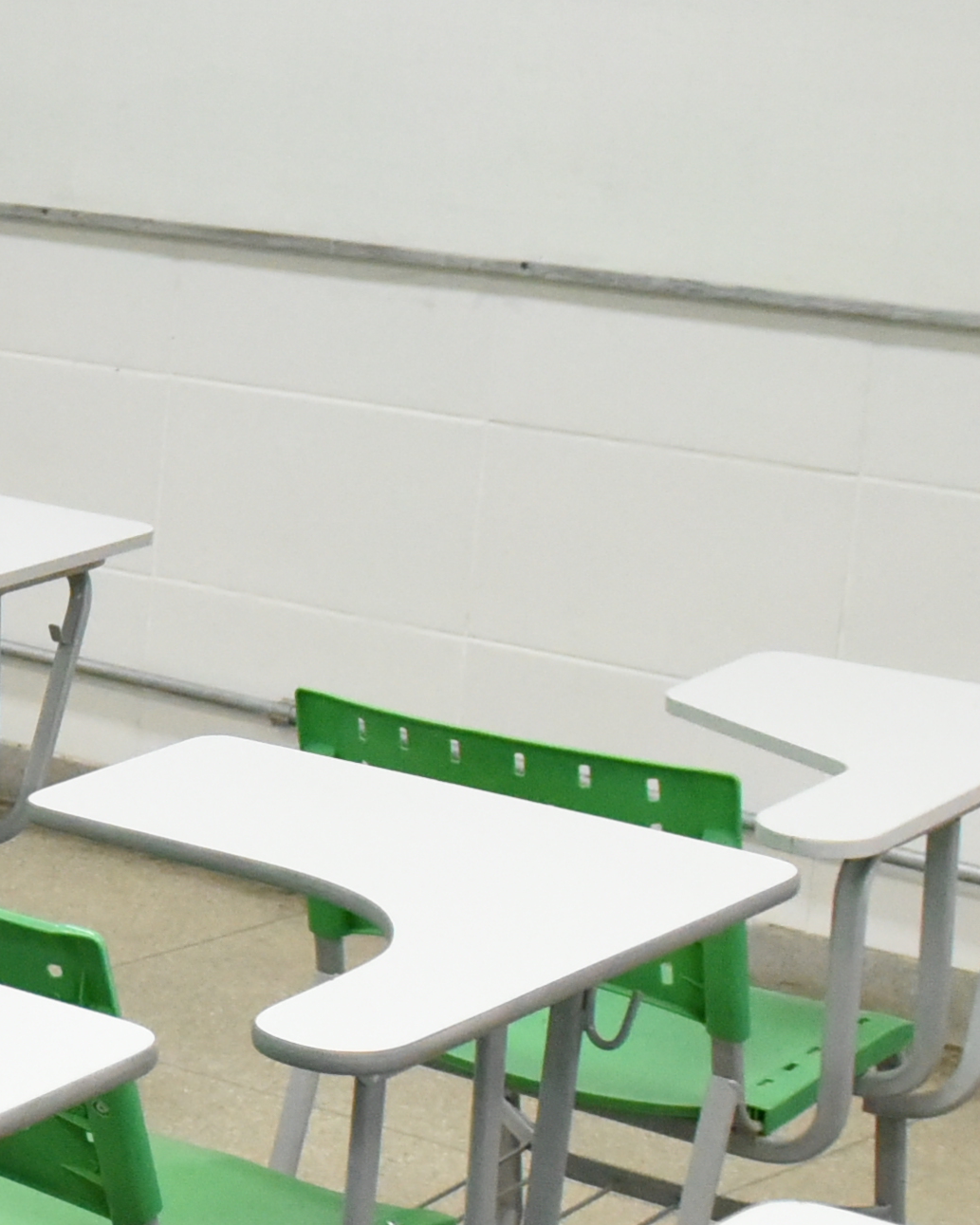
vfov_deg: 18.3
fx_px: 3806
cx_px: -1063
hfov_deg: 12.6
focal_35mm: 105
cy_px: 520
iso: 6400
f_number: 3.5
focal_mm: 24
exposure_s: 1/1250
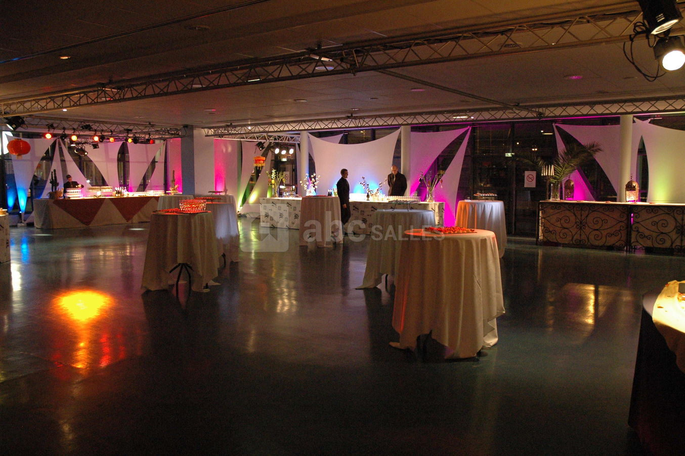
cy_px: 228
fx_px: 627
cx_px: 342
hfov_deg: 57.3
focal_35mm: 33
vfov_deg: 39.9
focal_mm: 22
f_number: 3.8
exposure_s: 1/30
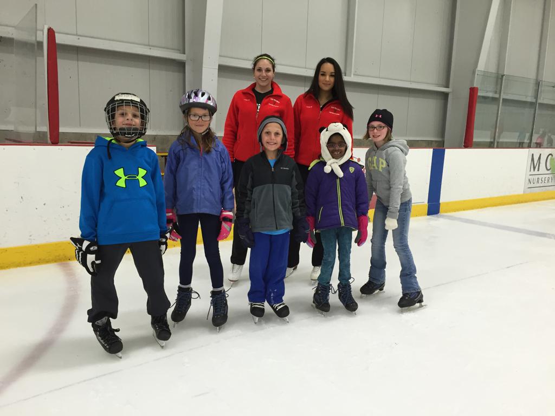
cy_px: 208
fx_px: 465
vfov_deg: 48.2
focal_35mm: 29
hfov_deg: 61.7
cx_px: 278
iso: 50
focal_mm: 4.15
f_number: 2.2
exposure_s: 1/30
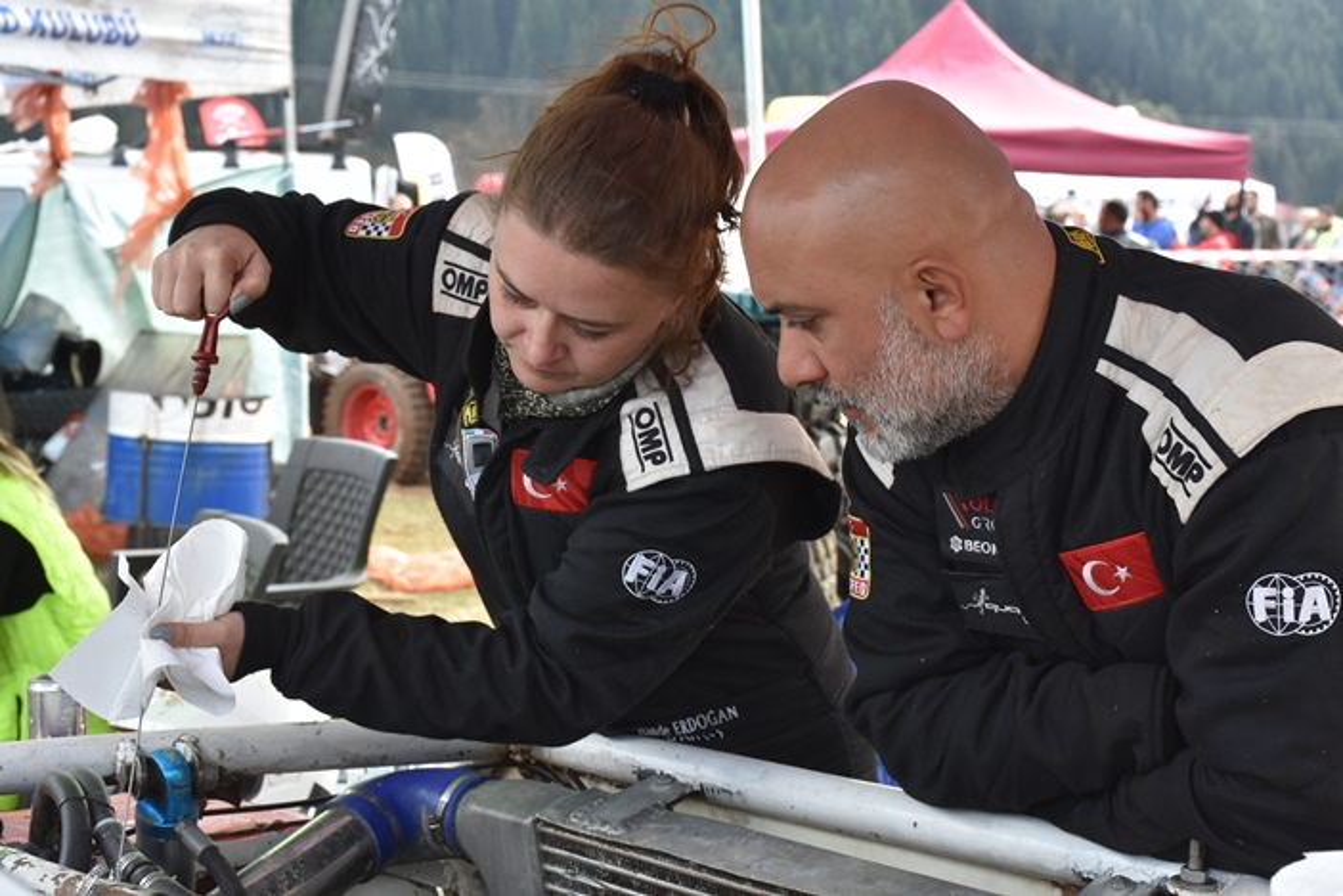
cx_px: 672
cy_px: 448
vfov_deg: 20.2
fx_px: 2518
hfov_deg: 29.9
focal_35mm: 68
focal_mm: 45
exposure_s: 1/250
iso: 800
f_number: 8
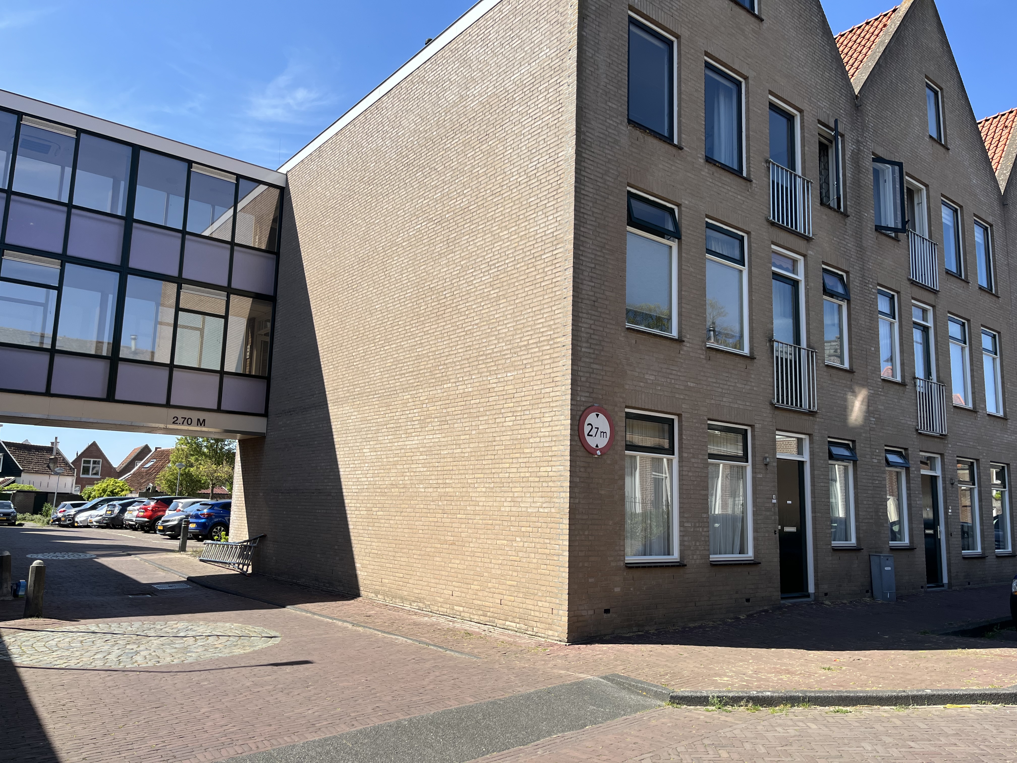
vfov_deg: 53.1
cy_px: 382
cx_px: 508
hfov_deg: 67.3
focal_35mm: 26
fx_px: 764
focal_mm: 5.1
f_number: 1.6
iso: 50
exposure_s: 1/2463
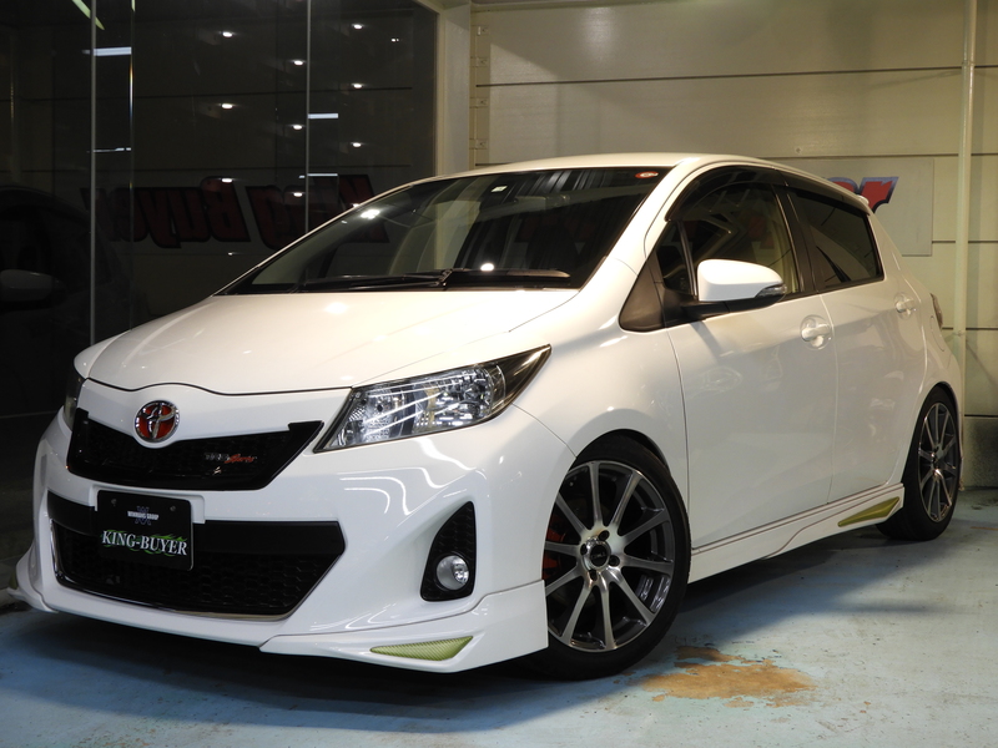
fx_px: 1442
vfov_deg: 29.1
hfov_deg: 38.2
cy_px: 374
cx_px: 499
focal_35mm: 50
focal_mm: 9
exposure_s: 1/30
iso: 140
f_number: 4
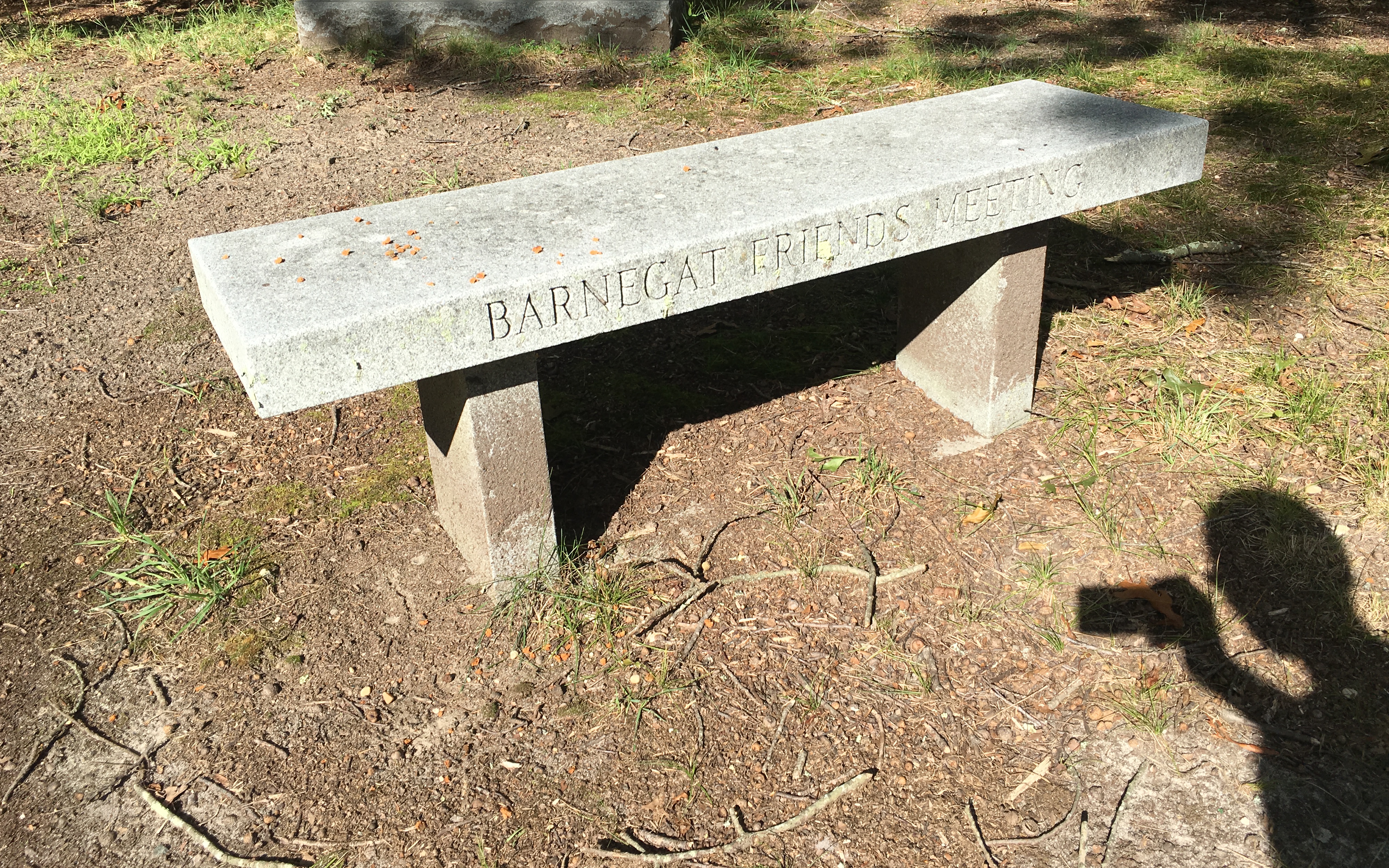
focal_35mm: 31
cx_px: 690
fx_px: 1174
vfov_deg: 40.5
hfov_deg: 61.2
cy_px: 359
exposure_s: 1/1350
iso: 25
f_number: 2.2
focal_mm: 4.15
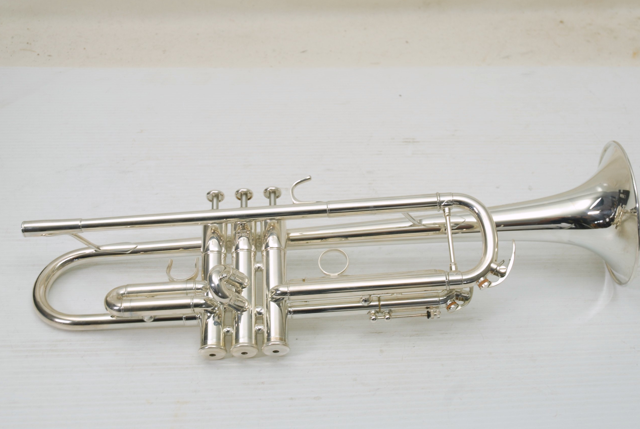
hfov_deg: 17.0
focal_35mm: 120
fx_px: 2138
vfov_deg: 11.5
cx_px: 316
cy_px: 218
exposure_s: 1/2.5
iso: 100
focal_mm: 70
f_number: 8
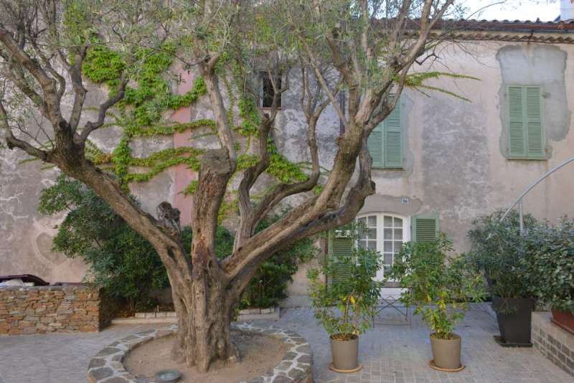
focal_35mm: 24
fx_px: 383
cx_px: 287
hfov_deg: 73.7
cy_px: 192
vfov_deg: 53.2
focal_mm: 24
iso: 5600
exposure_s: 1/125
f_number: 16
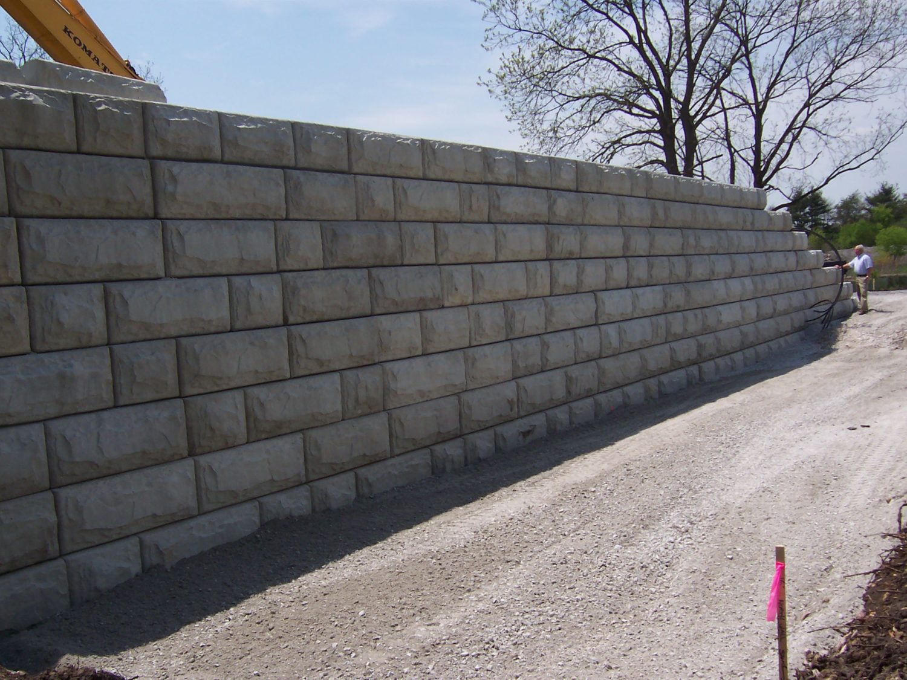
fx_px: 943
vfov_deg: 39.7
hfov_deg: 51.4
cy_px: 340
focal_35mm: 36
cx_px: 454
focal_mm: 5.6
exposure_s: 1/750
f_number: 5.6
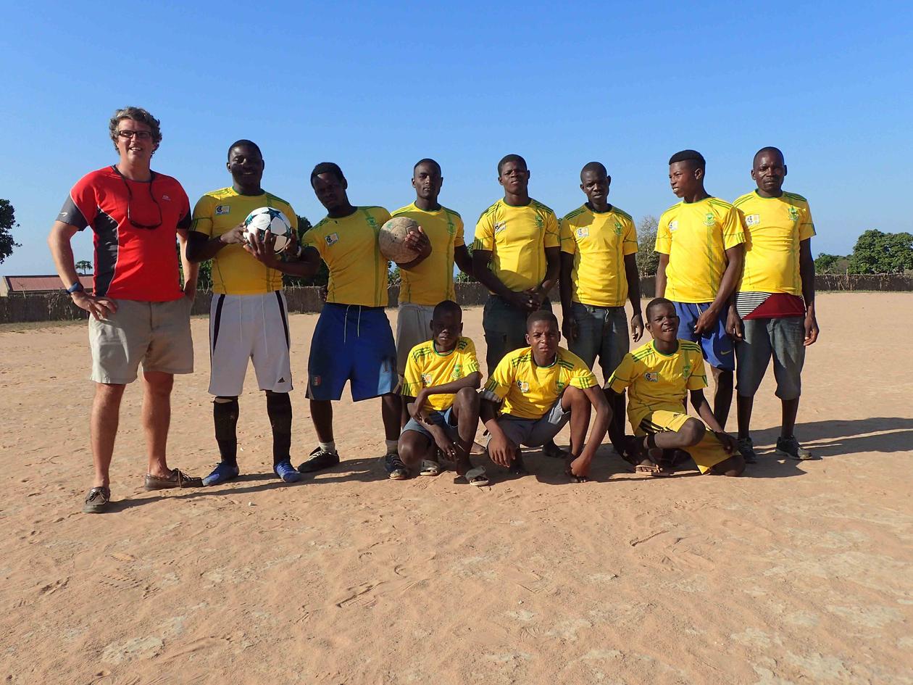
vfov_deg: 46.8
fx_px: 791
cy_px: 342
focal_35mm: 30
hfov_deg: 60.0
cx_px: 456
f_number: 9
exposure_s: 1/160
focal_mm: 5.5
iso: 100
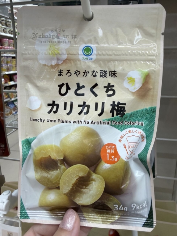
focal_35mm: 25
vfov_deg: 69.4
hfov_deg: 54.9
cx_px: 88
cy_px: 118
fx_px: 170
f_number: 2.2
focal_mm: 2.22
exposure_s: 1/100
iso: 160
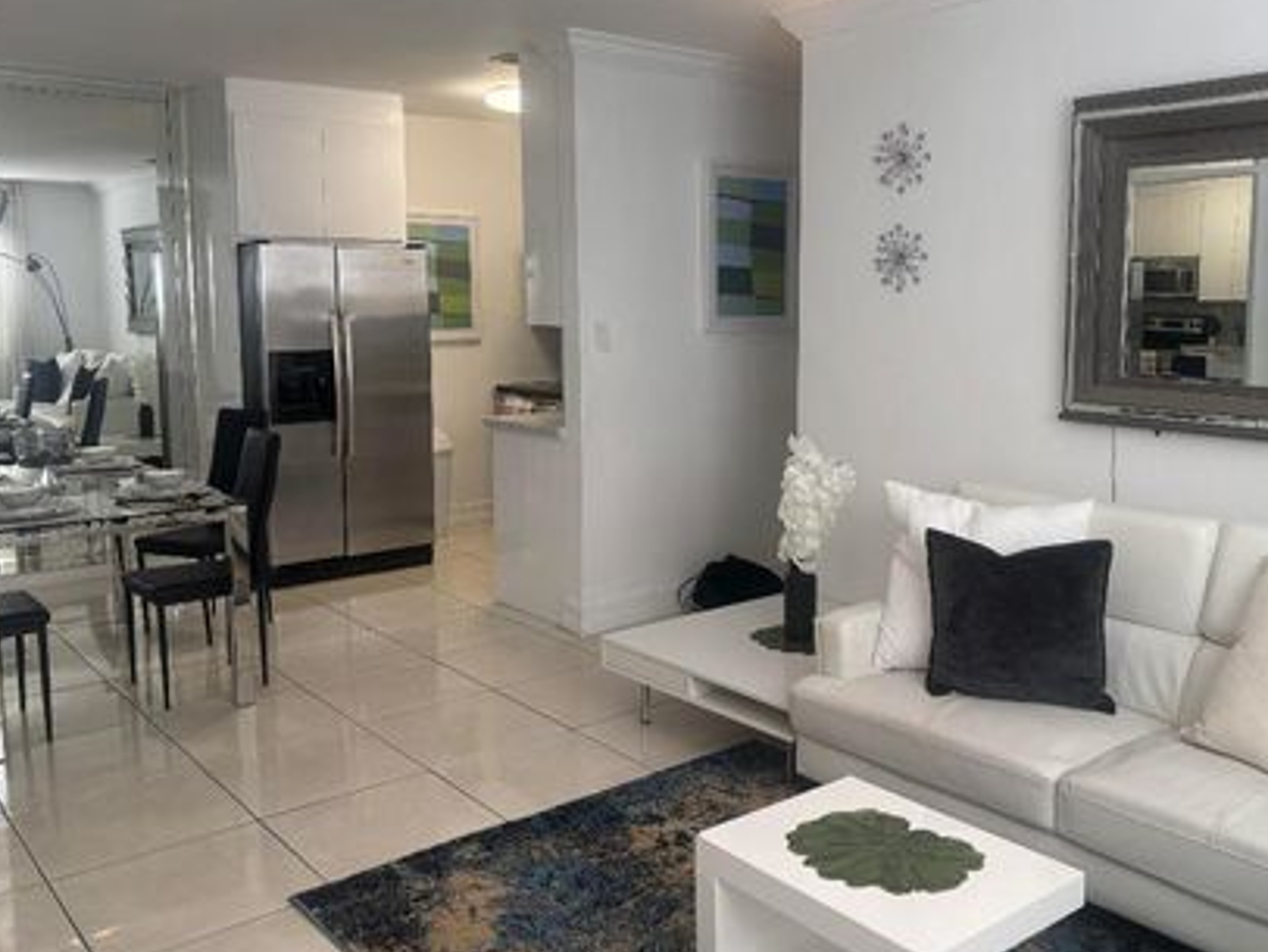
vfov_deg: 44.1
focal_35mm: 32
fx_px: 1173
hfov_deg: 56.6
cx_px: 712
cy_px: 414
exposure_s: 1/120
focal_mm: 5.96
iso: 125
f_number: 1.6
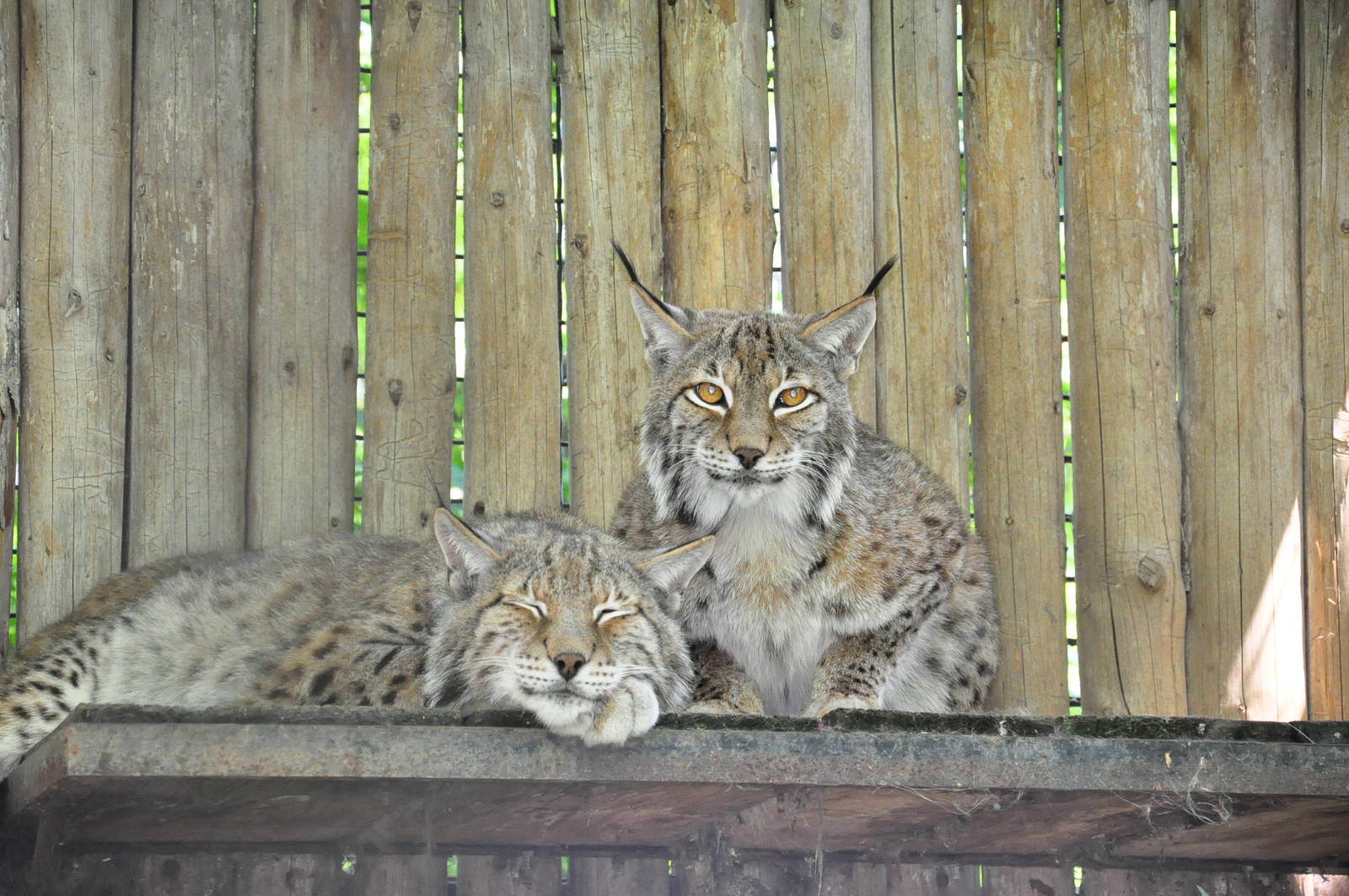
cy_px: 448
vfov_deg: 8.7
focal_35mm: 158
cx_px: 674
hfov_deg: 13.1
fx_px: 5895
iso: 3200
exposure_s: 1/200
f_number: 5.6
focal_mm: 105
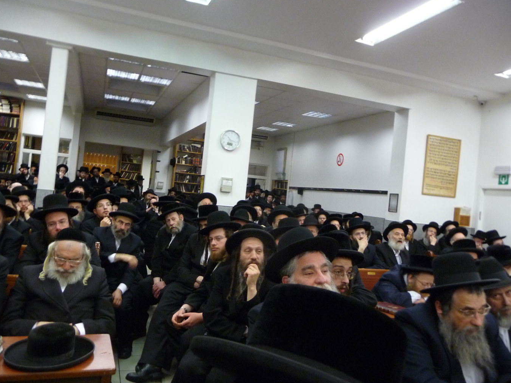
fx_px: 428
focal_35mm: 29
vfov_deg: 48.2
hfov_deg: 61.7
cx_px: 249
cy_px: 196
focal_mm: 4.7
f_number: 3.3
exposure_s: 1/30
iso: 400
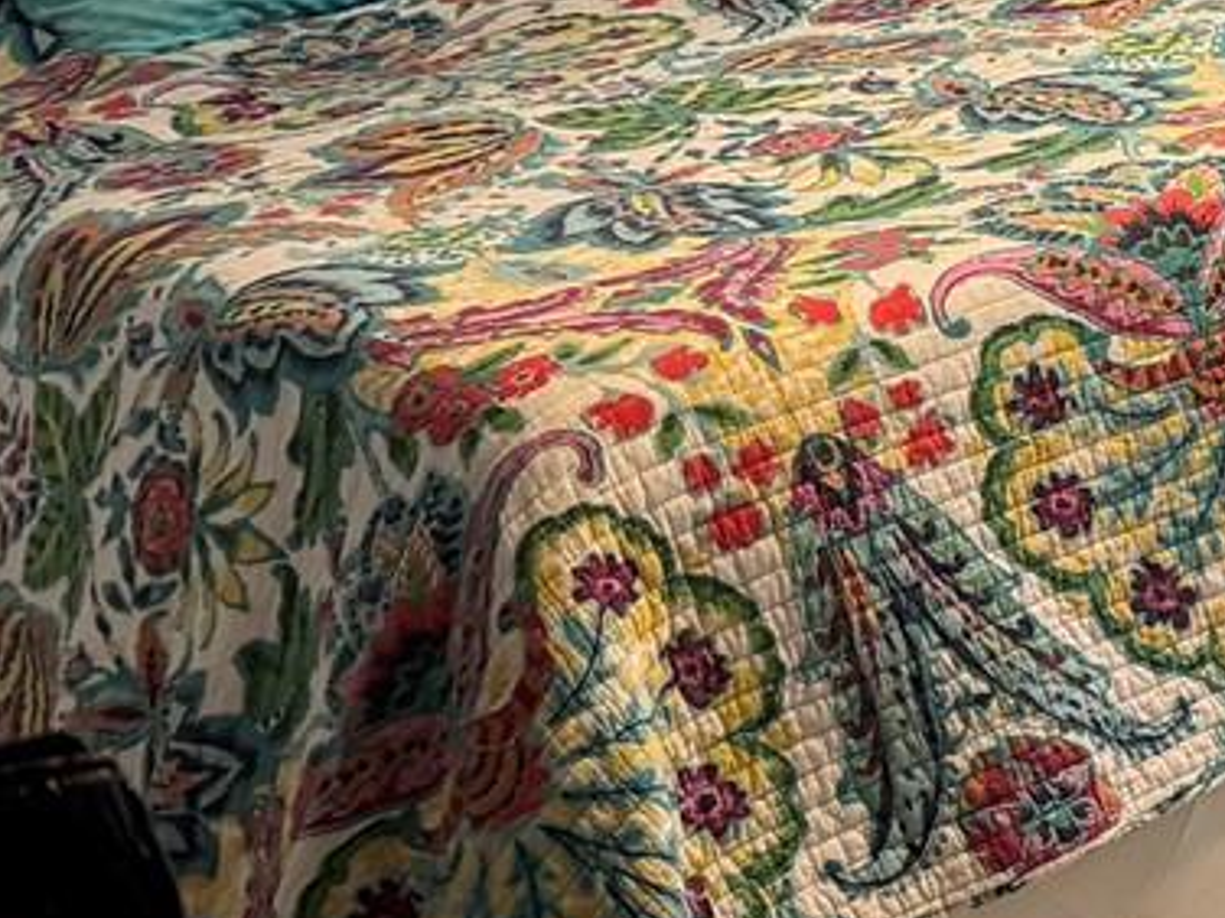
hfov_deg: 15.1
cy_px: -726
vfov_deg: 13.1
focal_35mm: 102
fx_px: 3610
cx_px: 2548
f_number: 1.78
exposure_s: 1/60
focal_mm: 6.76
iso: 250
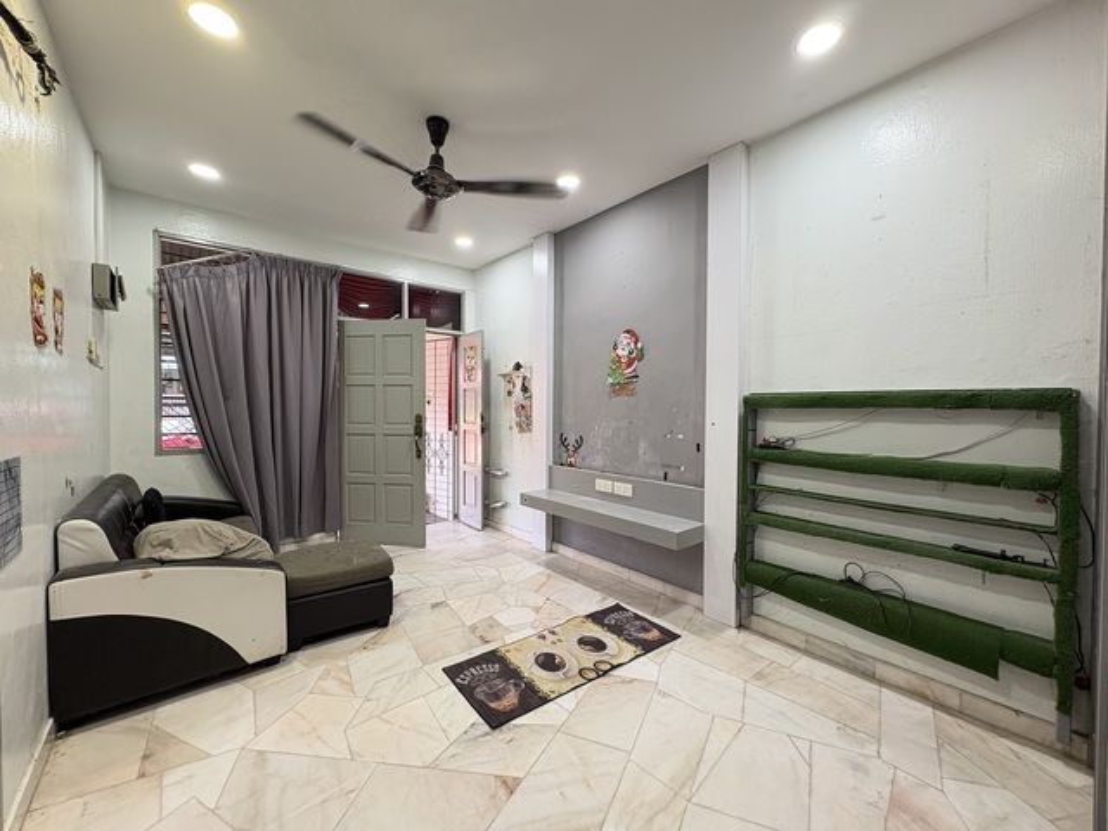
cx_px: 554
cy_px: 416
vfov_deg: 85.7
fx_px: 448
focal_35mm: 14
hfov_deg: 102.1
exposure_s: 1/50
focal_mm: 2.22
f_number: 2.2
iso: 160
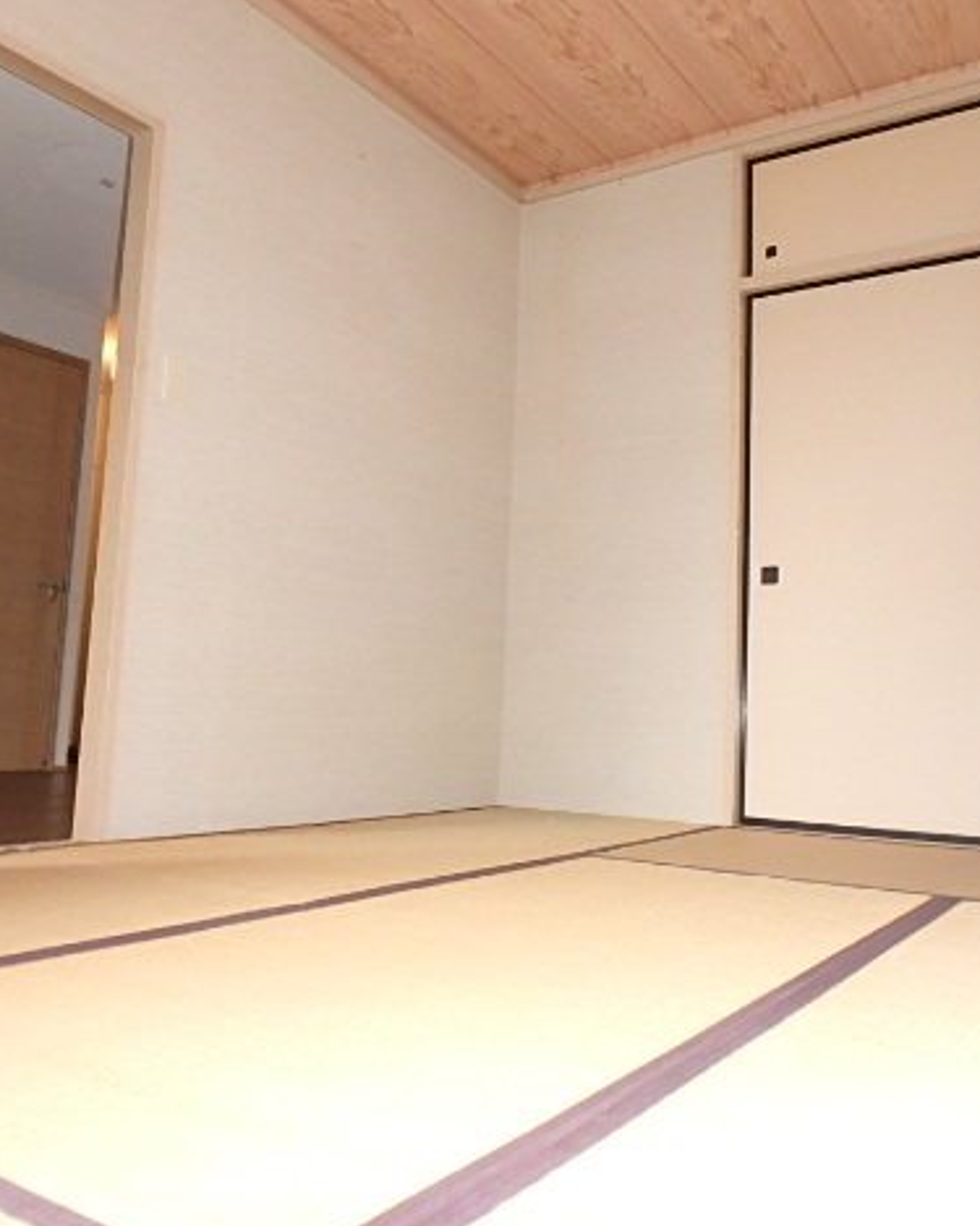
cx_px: 601
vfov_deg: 62.2
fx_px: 1015
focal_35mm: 28
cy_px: 606
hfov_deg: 51.1
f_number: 3.5
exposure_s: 1/30
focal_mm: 3.7
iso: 500
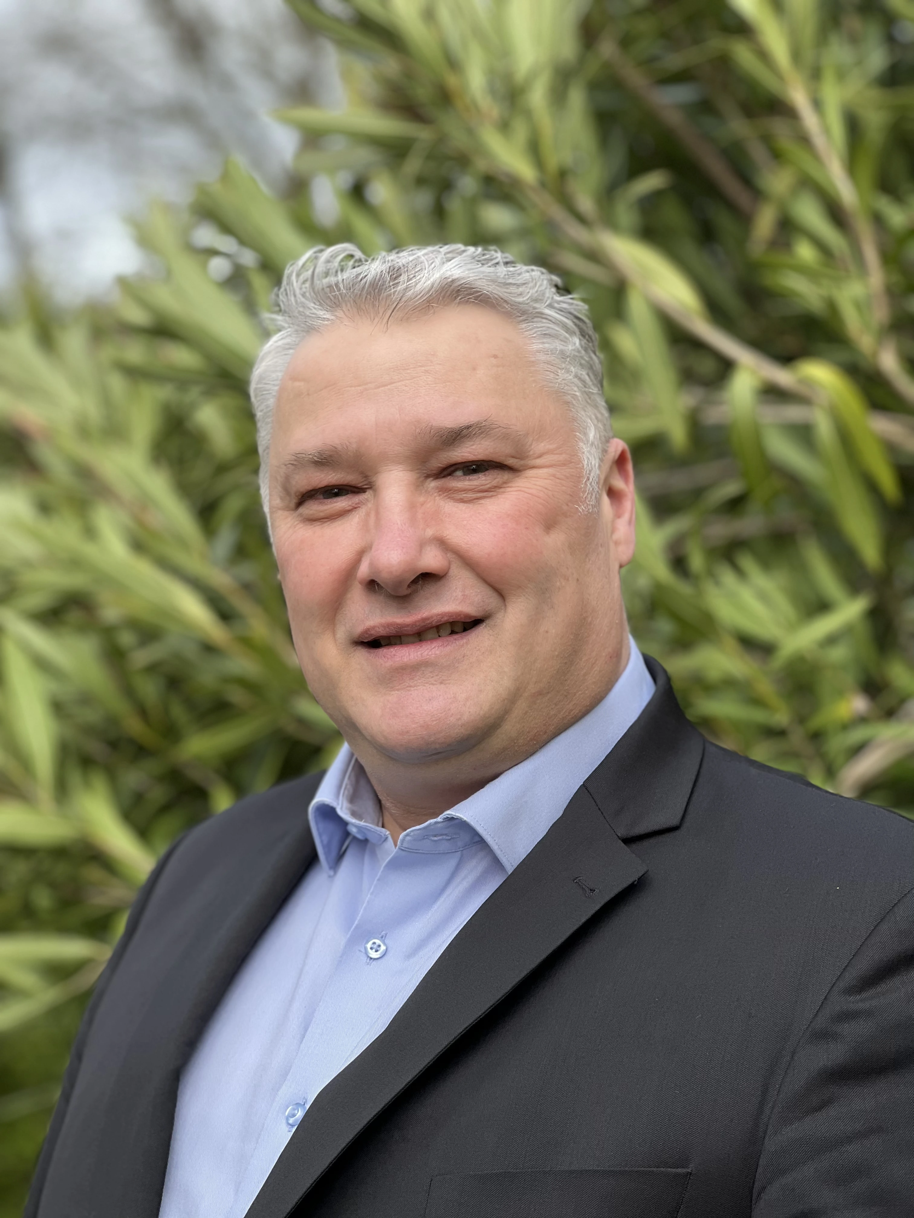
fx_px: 2711
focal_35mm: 77
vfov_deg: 25.3
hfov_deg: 19.1
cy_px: 609
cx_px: 457
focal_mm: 9
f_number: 2.8
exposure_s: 1/172
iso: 25
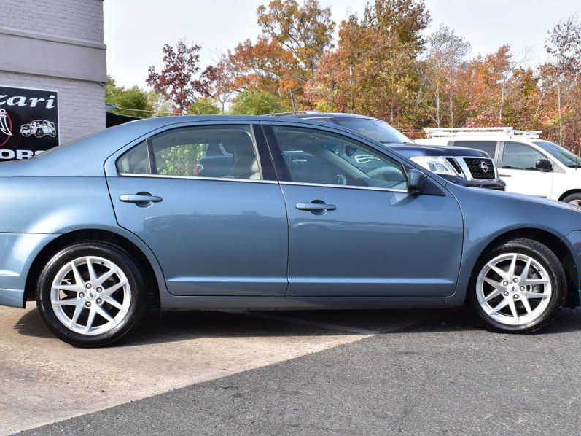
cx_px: 263
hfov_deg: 44.2
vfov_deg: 33.9
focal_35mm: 43
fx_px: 715
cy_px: 242
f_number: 11
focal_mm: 23
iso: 400
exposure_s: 1/400
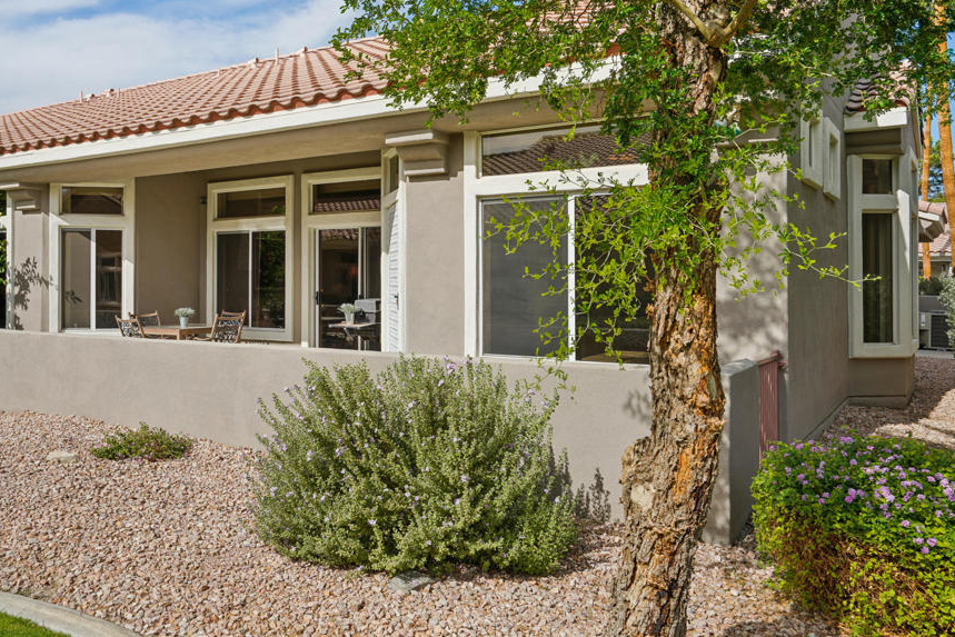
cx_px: 396
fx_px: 822
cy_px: 262
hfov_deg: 59.9
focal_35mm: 31
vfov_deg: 42.2
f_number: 8
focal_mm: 26
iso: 100
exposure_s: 1/250
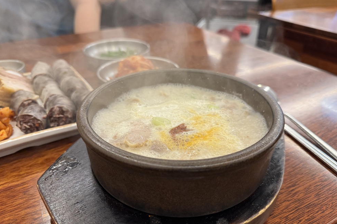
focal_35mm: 26
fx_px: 243
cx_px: 172
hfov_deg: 69.4
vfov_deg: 49.5
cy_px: 118
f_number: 1.78
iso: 200
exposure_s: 1/120
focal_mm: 6.76
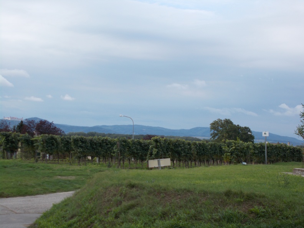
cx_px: 152
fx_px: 667
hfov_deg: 25.7
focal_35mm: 76
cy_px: 114
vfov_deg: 19.4
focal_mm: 13.5
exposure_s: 1/200
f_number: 5.8
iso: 80
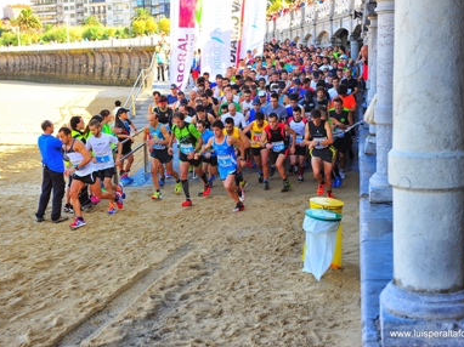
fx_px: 831
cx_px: 234
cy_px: 169
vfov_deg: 23.6
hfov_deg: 31.2
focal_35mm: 62
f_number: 4
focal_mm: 55
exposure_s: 1/250
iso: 200
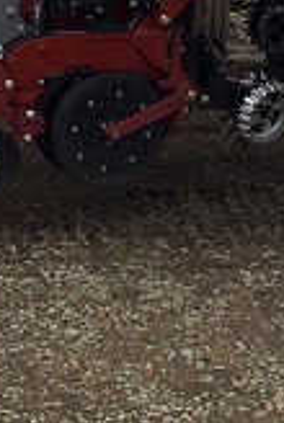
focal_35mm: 157
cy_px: -137
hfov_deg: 8.4
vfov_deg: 12.6
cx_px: 560
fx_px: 1850
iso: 25
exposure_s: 1/916
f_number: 2.4
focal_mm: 3.3
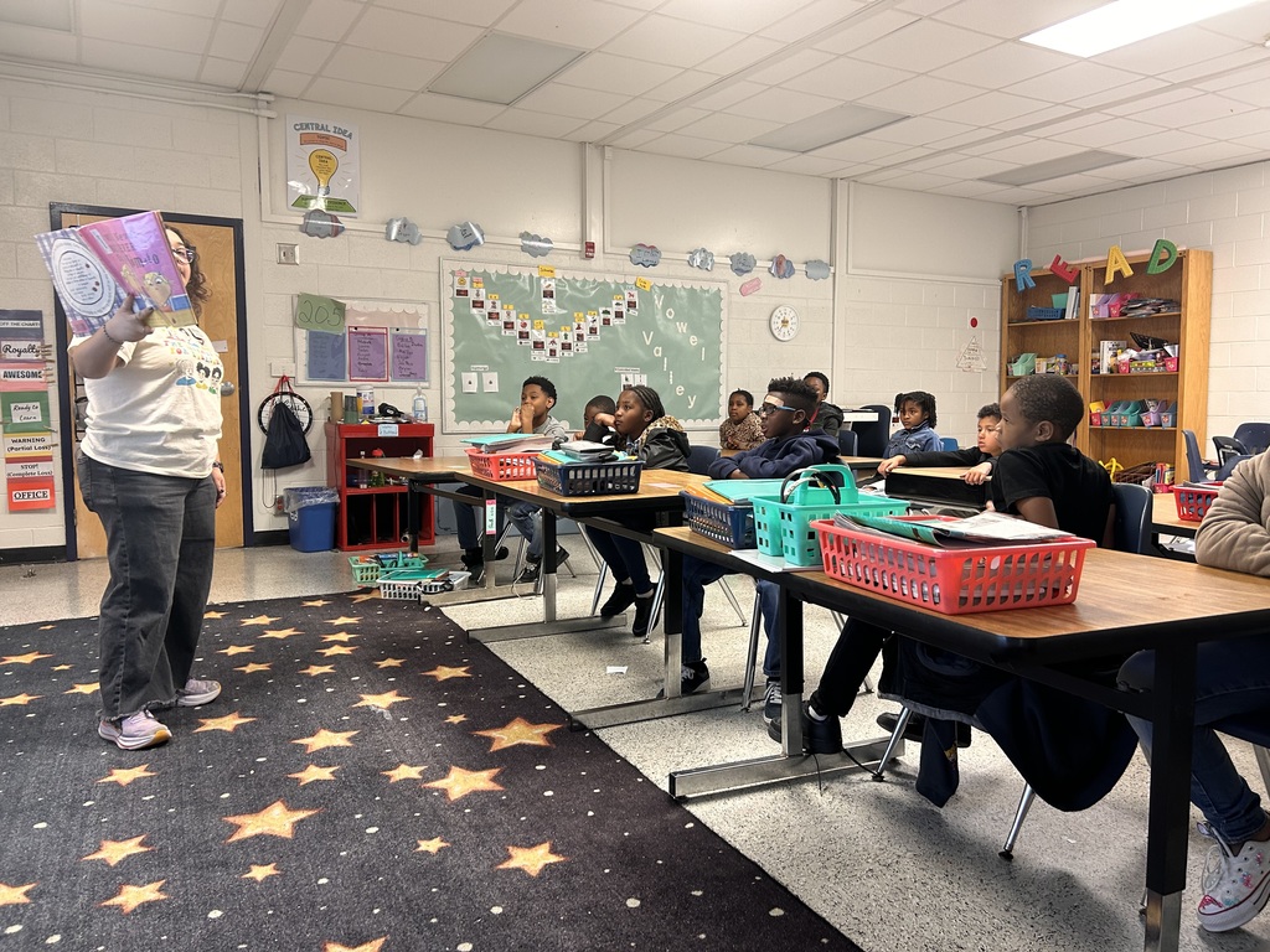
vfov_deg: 53.1
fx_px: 954
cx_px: 635
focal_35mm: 26
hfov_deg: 67.3
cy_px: 476
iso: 160
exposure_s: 1/60
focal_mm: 5.7
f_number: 1.5
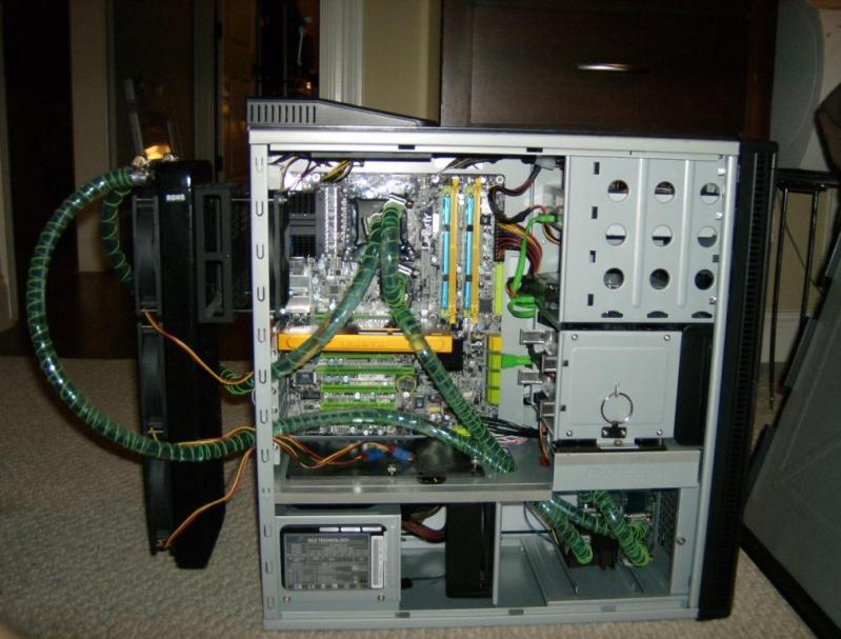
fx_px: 879
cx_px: 420
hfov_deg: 51.1
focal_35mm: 36
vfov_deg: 40.0
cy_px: 320
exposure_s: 1/60
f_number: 2.8
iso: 200
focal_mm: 6
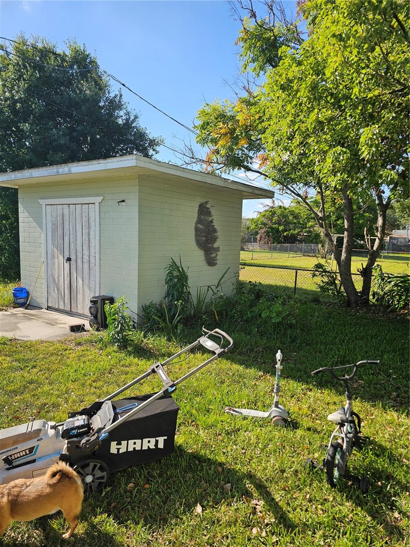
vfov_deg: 73.9
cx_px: 205
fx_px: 363
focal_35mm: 23
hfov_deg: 58.9
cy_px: 274
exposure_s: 1/586
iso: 12
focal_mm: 6.3
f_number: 1.7
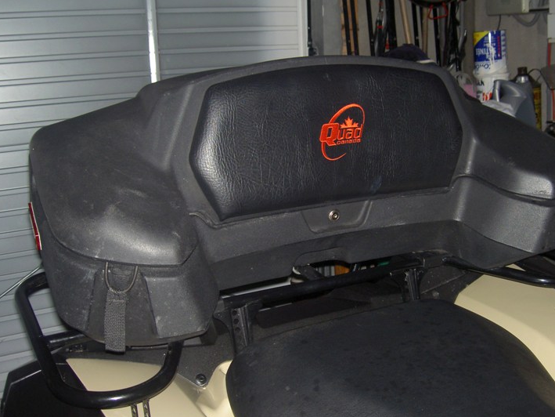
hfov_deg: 42.9
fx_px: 706
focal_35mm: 44
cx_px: 308
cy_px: 234
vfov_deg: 32.8
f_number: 2.8
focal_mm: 8
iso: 100
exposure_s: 1/60
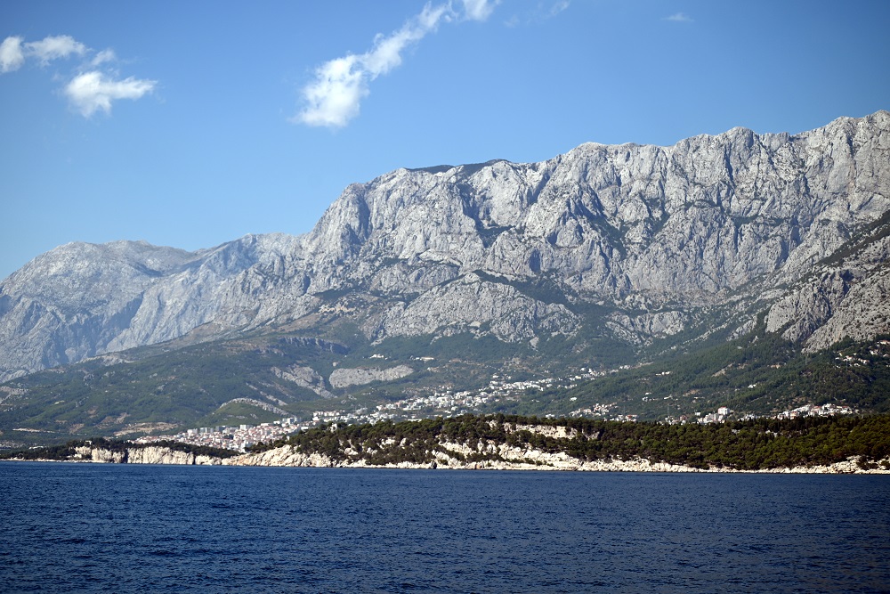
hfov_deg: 27.0
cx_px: 445
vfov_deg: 18.2
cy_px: 297
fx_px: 1854
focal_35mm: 75
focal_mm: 75
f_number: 4.5
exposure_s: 1/1250
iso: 100
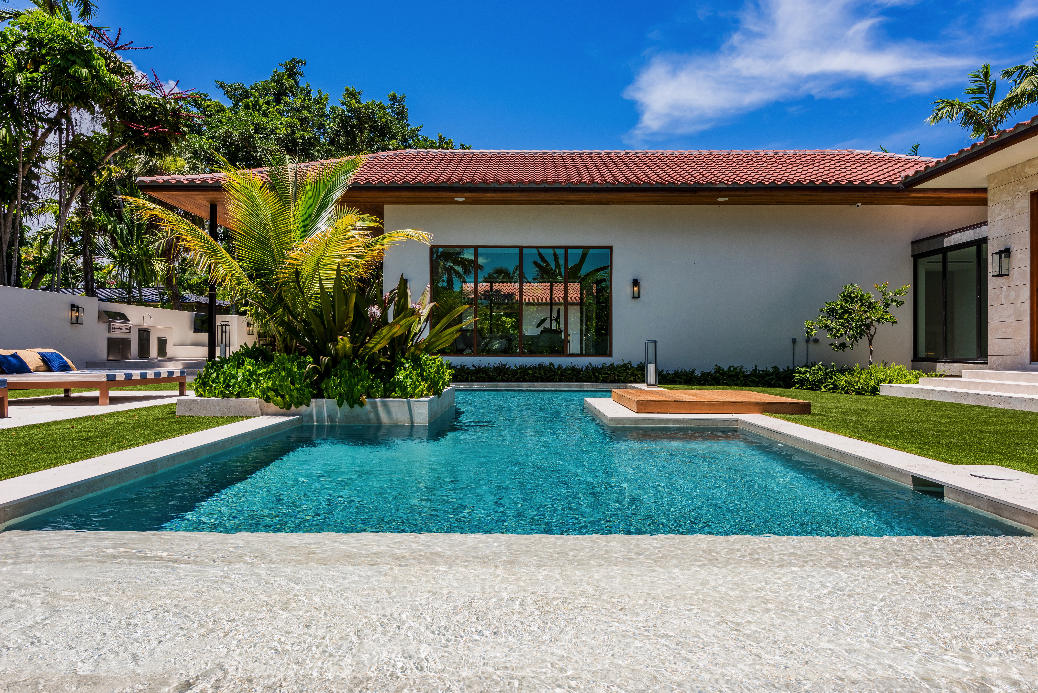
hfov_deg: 78.6
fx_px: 634
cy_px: 346
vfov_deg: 57.3
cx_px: 519
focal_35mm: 22
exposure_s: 1/160
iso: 125
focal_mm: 22
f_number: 11
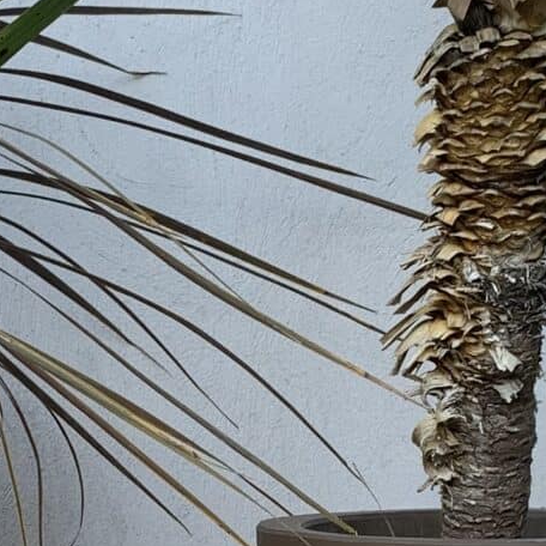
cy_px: 542
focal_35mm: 129
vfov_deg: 13.3
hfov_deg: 13.5
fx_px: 2302
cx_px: 165
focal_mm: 4.25
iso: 32
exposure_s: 1/122
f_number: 1.8
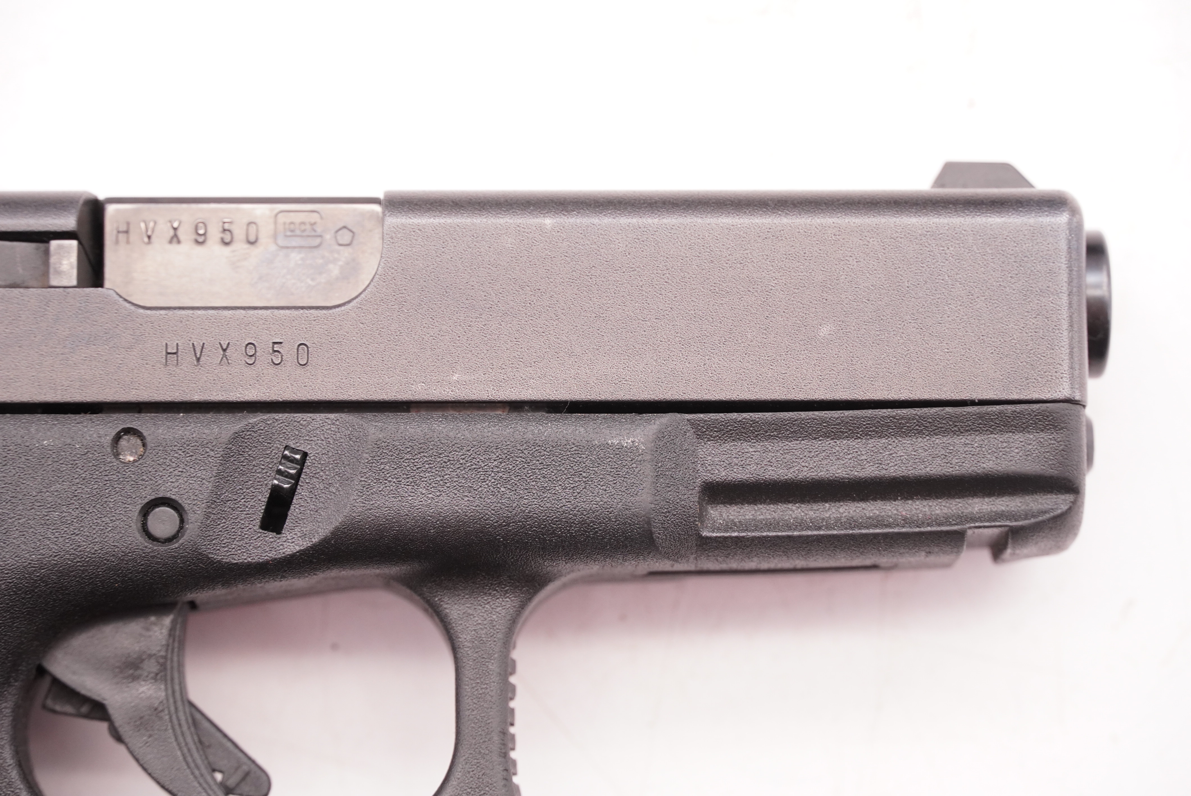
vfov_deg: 9.5
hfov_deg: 14.2
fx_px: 4766
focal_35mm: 144
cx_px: 596
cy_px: 398
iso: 1000
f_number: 5.6
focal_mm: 96
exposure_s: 1/125
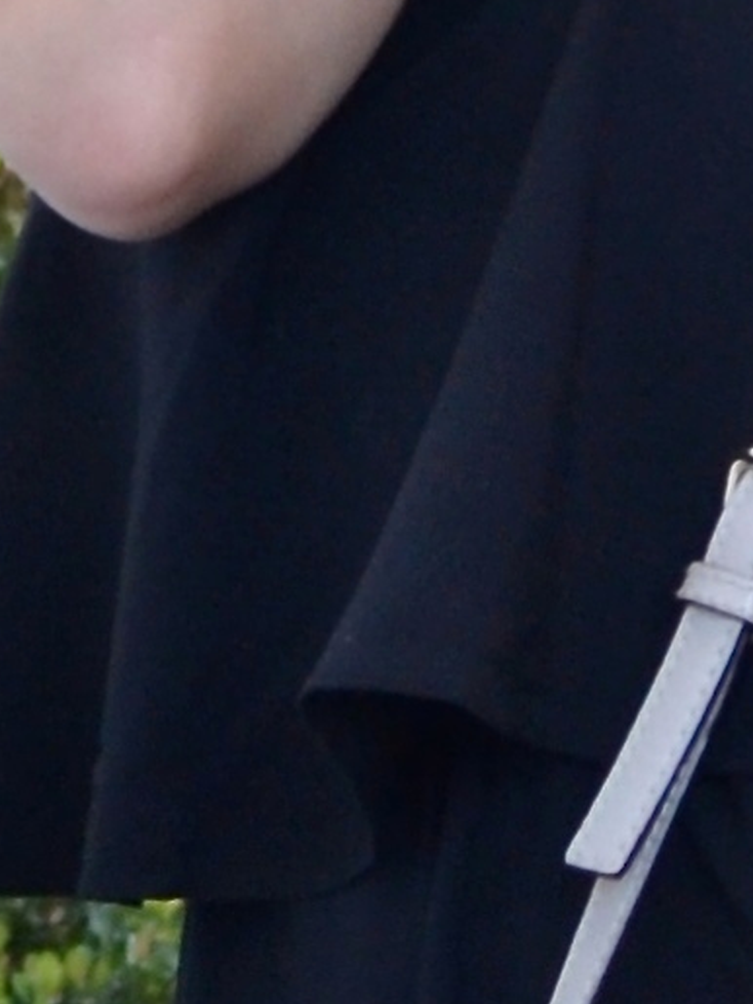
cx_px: 905
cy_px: 1990
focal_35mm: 284
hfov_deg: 5.2
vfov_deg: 6.8
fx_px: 8241
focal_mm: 22
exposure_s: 1/125
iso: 400
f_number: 5.6
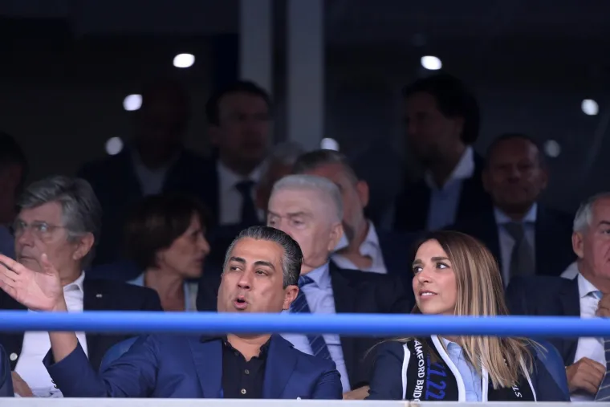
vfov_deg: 3.6
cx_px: 305
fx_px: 6440
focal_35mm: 380
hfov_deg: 5.4
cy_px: 204
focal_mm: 380
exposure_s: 1/1250
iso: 5000
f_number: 4
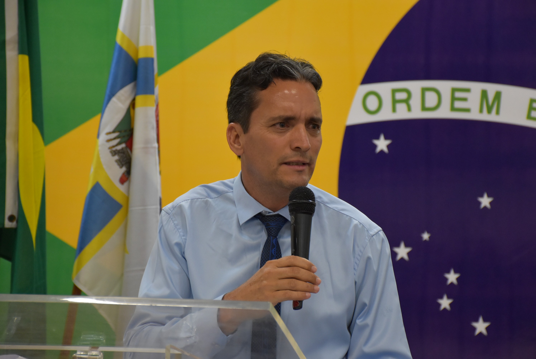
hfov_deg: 17.0
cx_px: 268
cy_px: 180
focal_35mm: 120
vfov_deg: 11.4
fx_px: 1788
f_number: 5.3
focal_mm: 80
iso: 2000
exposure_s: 1/60
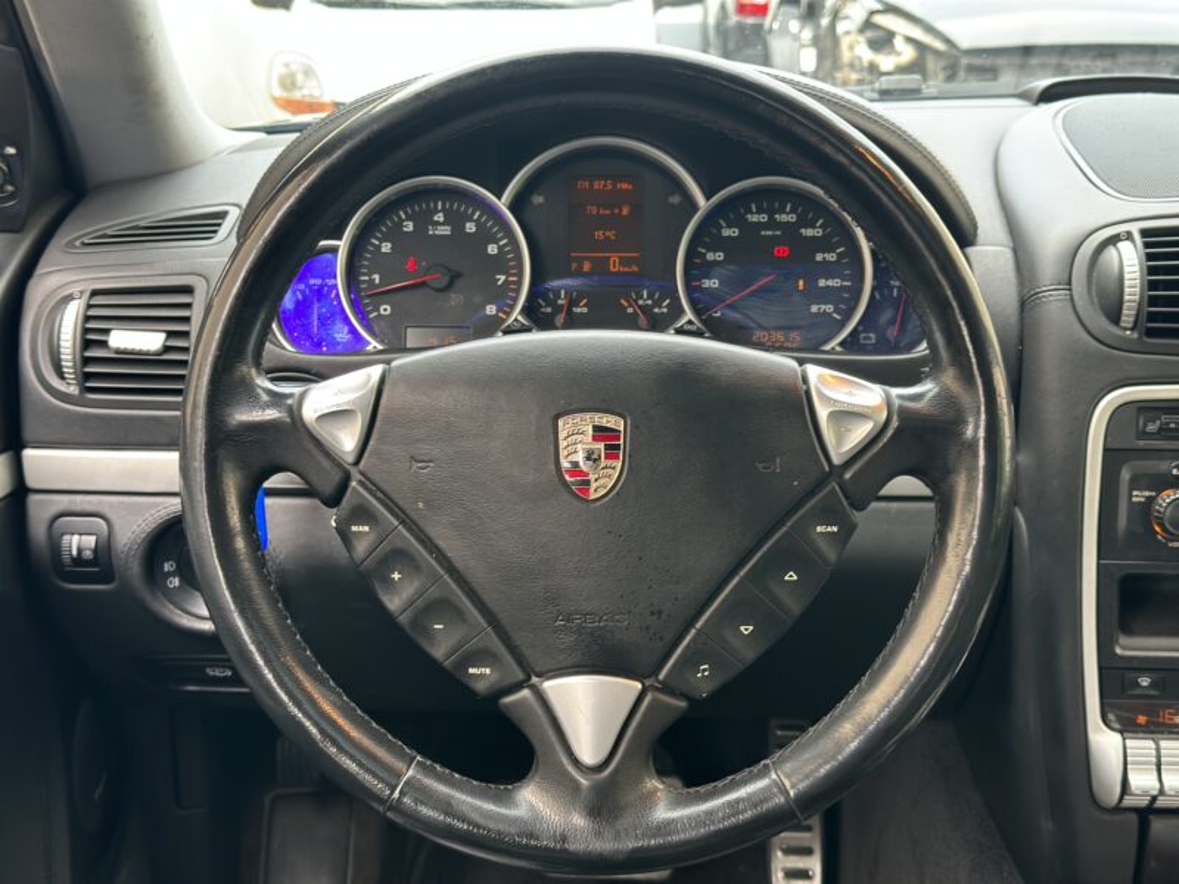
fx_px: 1635
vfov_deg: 30.3
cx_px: 590
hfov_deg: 39.7
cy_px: 442
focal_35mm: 48
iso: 100
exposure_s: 1/100
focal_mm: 6.86
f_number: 1.78
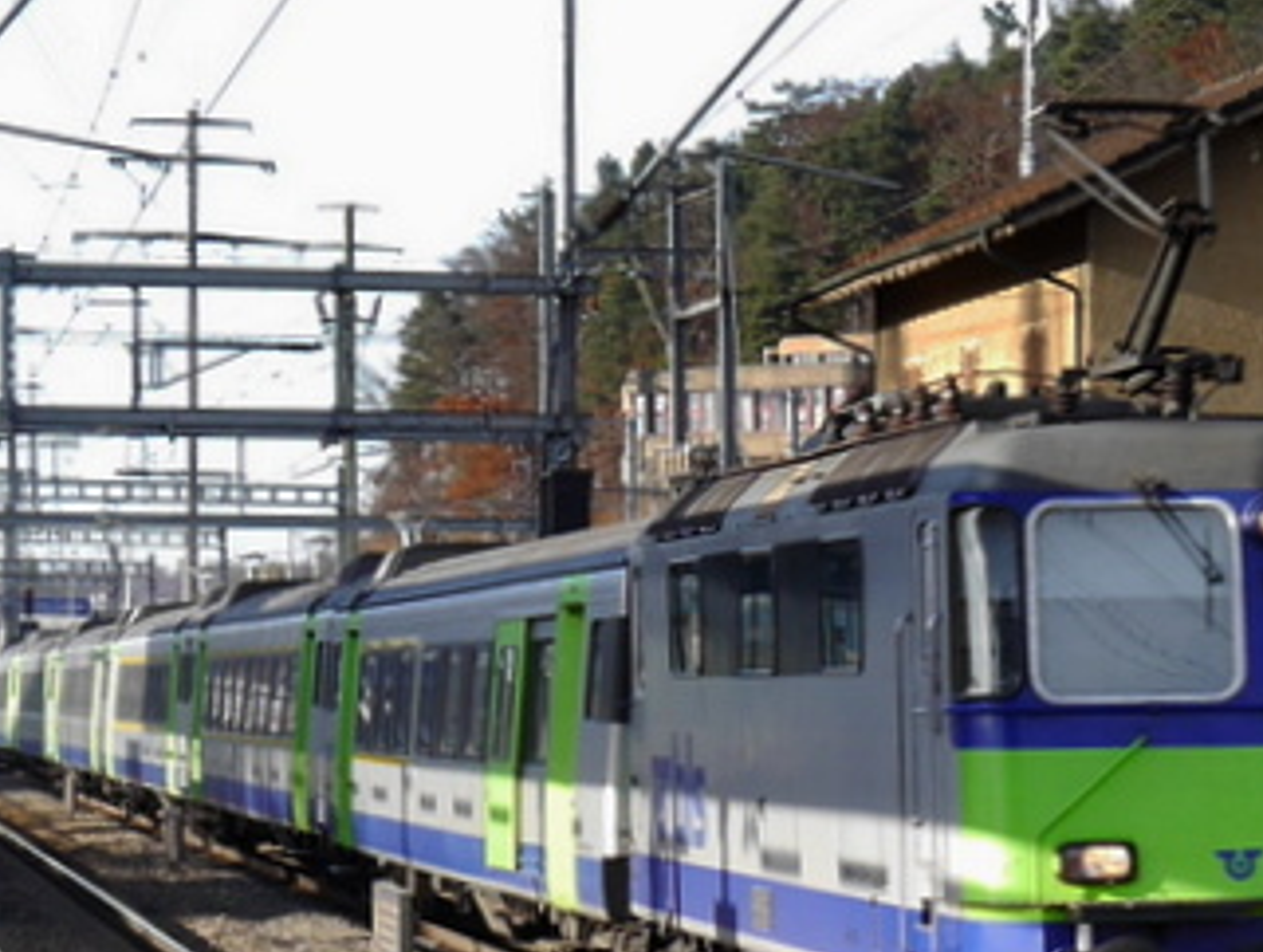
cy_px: 490
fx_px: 3875
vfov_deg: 14.0
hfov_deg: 18.1
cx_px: 1208
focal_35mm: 106
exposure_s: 1/250
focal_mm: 17
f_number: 5.6
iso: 160
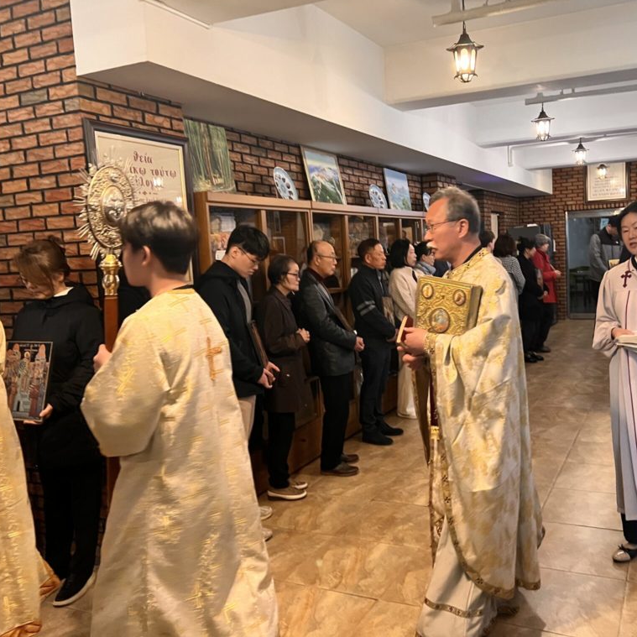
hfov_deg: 52.0
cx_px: 395
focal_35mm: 31
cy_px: 316
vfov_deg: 52.5
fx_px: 645
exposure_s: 1/40
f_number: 1.5
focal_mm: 5.7
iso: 400
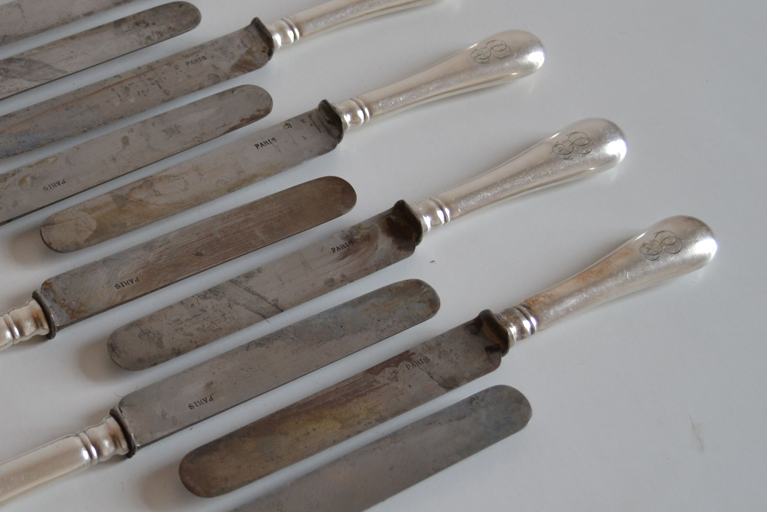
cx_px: 118
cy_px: 259
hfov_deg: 28.0
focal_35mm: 70
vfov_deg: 19.5
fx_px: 1491
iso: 400
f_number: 4.2
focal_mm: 26
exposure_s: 1/60
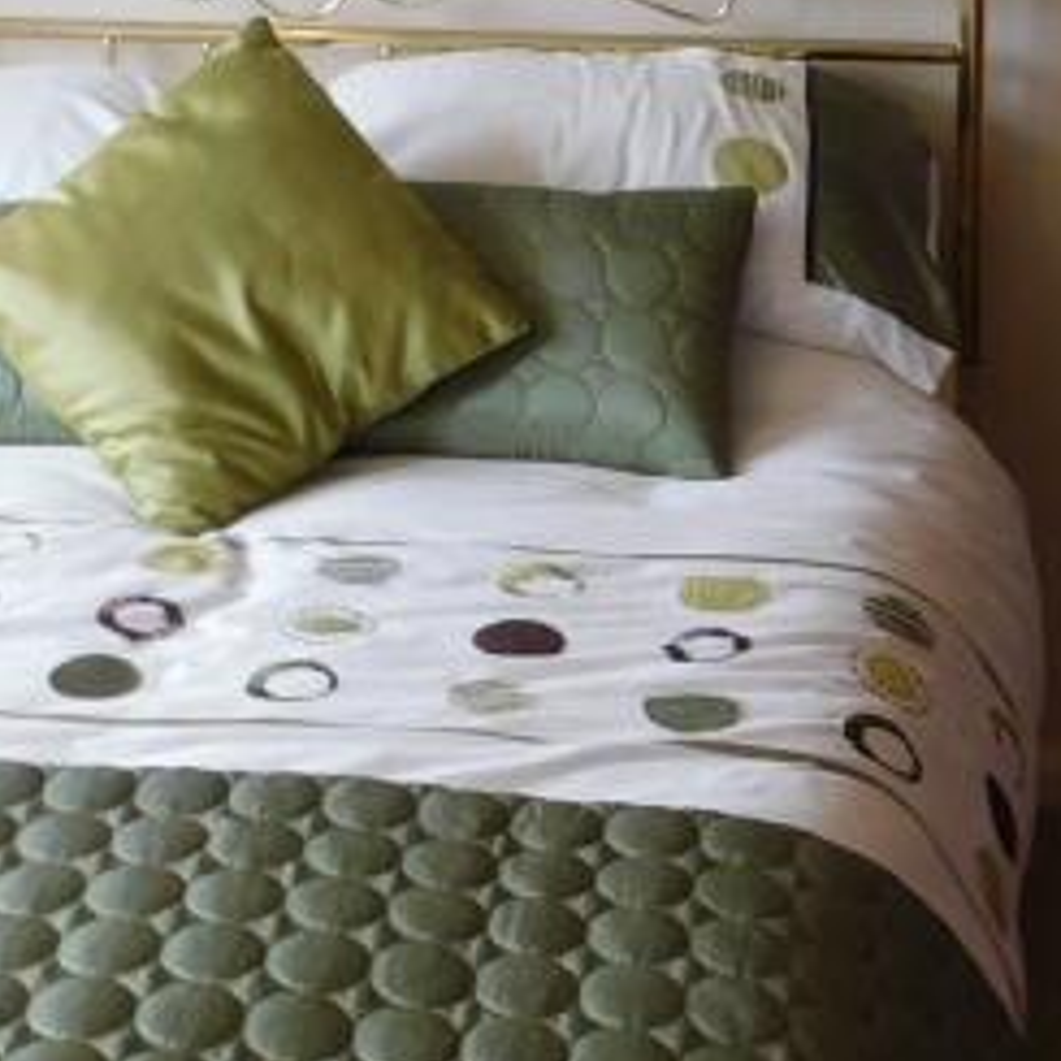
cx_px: 754
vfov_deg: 19.6
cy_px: -95
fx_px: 2948
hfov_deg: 20.3
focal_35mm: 85
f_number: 3
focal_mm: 4
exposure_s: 1/30
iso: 160
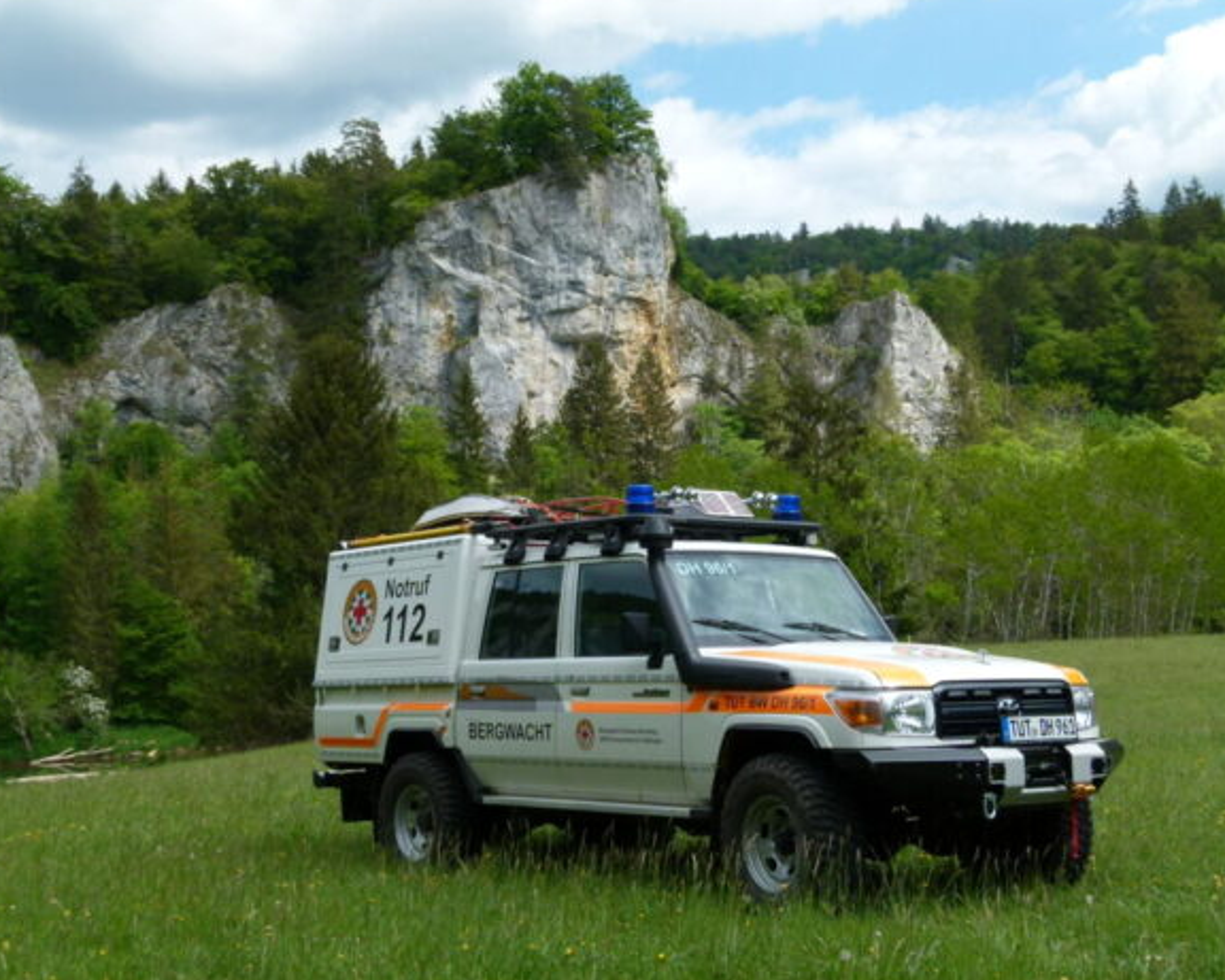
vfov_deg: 28.1
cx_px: 637
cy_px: 484
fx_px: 1958
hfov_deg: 34.7
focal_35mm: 54
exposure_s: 1/800
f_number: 4
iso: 100
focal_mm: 9.2
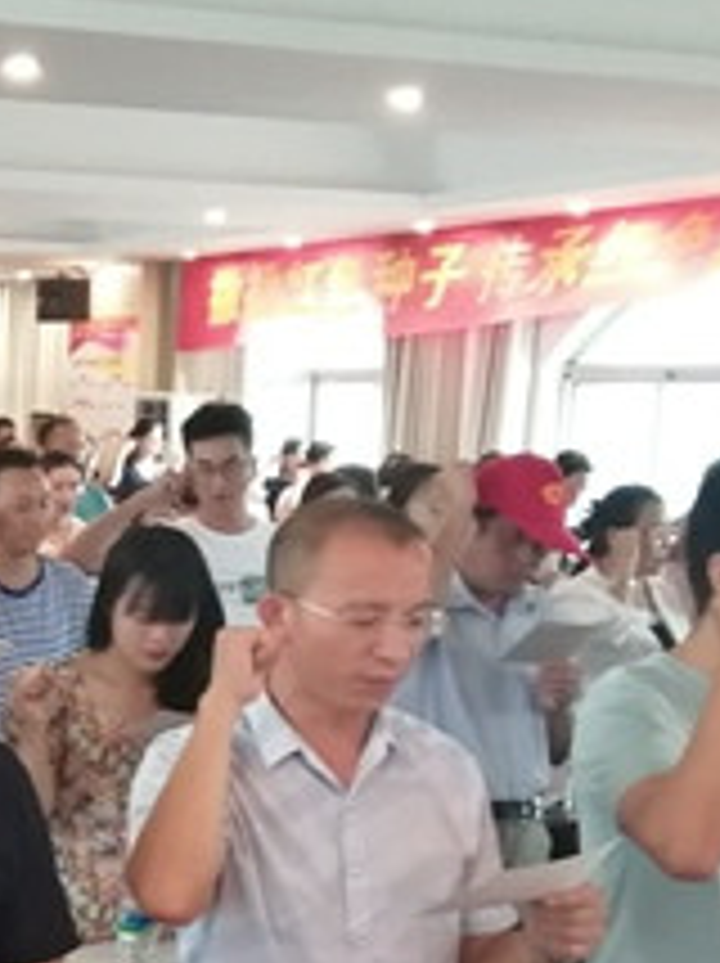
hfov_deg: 19.1
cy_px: 734
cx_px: -112
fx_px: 2029
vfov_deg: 26.3
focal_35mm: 73
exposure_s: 1/33.3
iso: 320
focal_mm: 3.6
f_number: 1.8
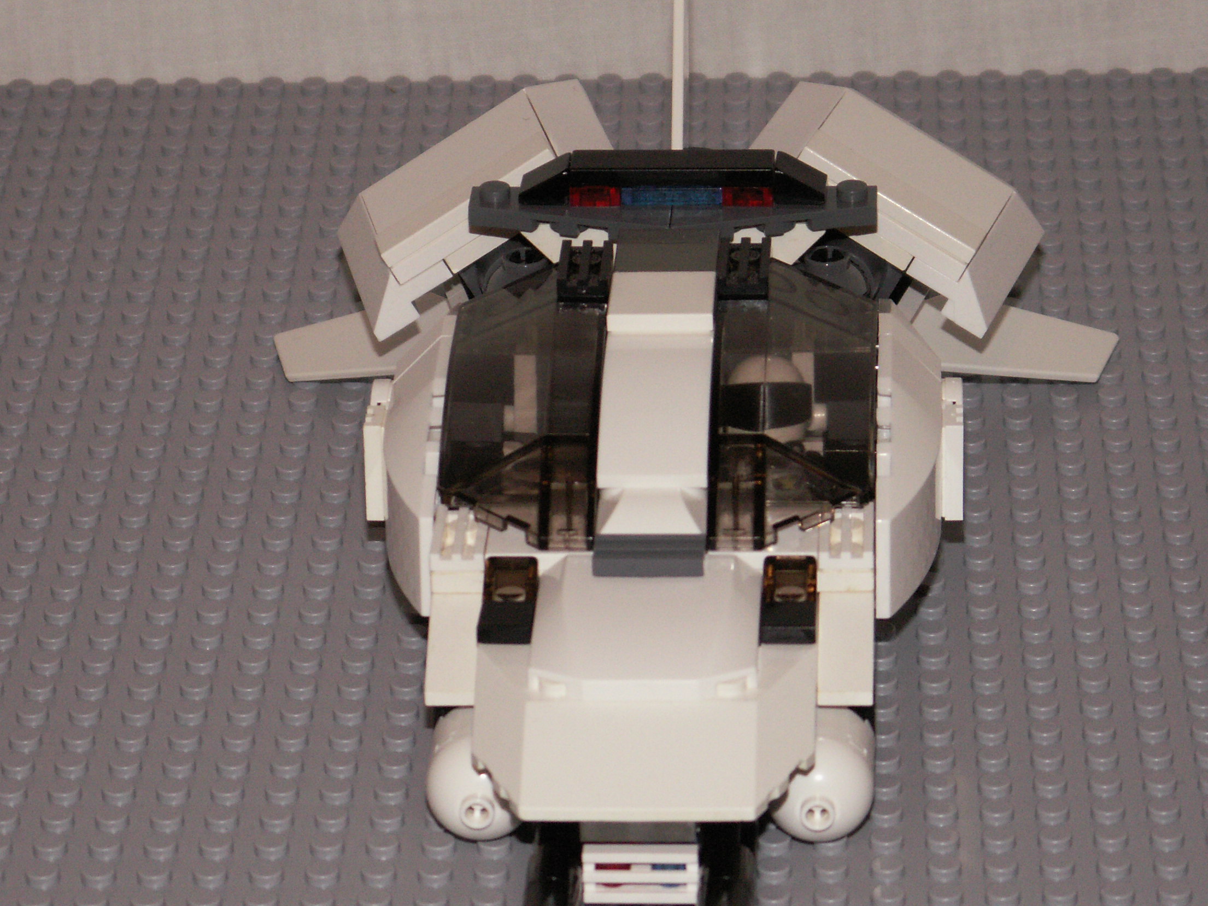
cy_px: 444
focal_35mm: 144
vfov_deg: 10.3
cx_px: 621
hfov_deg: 13.7
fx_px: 5025
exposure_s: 1/40
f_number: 3.5
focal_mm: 18.49
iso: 160
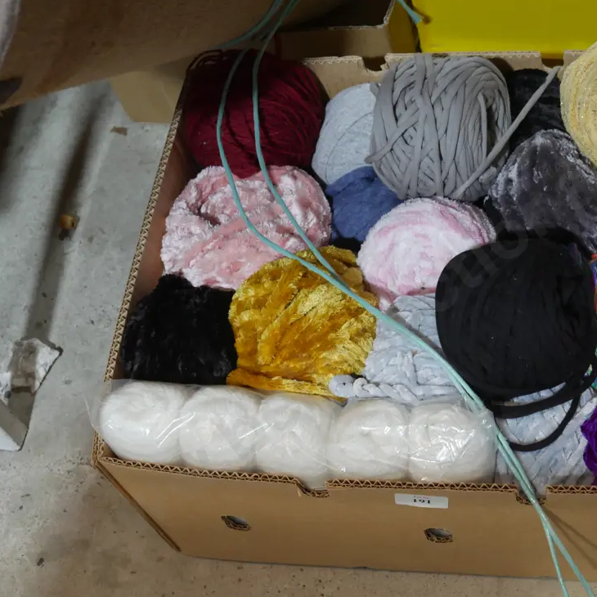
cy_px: 312
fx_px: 1210
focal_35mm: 62
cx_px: 411
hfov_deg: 27.5
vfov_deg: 27.7
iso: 640
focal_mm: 25
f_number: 5.3
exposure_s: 1/60
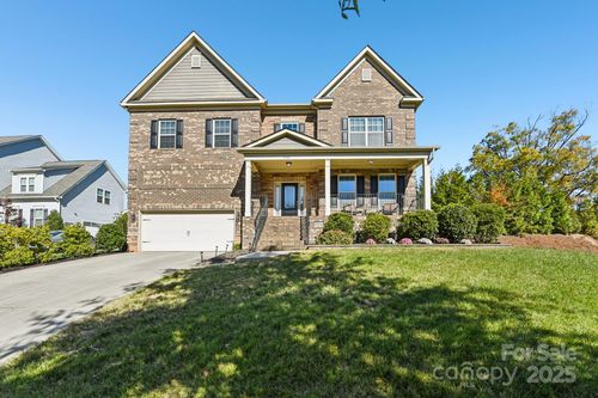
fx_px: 232
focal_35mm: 14
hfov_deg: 104.3
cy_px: 199
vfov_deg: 81.2
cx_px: 299
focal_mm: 14
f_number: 8
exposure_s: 1/500
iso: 200
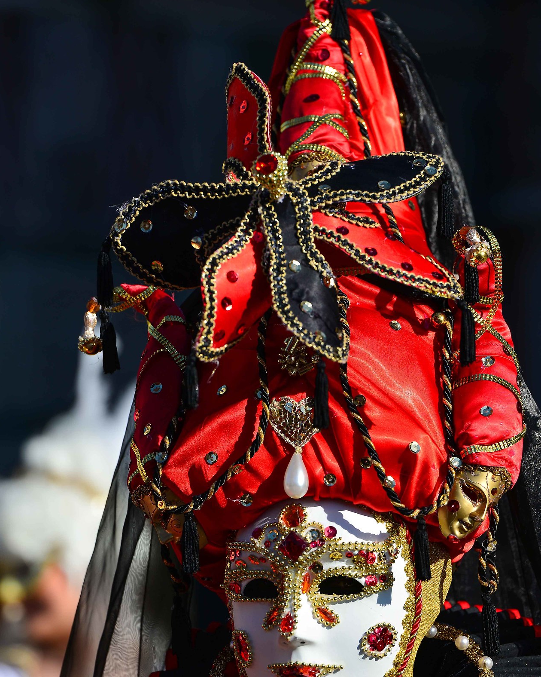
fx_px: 4723
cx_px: 342
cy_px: 444
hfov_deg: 6.6
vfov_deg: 8.2
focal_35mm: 236
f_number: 4.5
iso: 100
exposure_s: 1/1250
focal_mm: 165
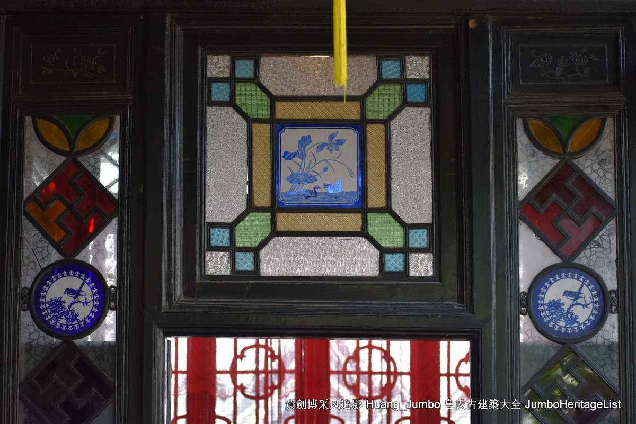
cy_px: 212
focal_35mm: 105
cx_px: 318
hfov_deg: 19.4
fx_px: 1856
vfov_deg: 13.1
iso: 560
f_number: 4.5
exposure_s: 1/250
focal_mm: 70
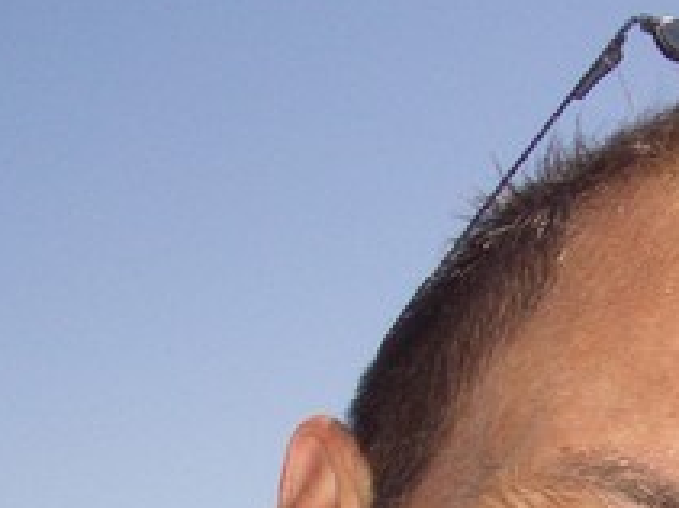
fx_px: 2607
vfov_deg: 10.6
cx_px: 1046
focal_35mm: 133
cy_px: 820
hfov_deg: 13.8
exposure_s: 1/800
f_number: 4.3
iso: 100
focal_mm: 5.8
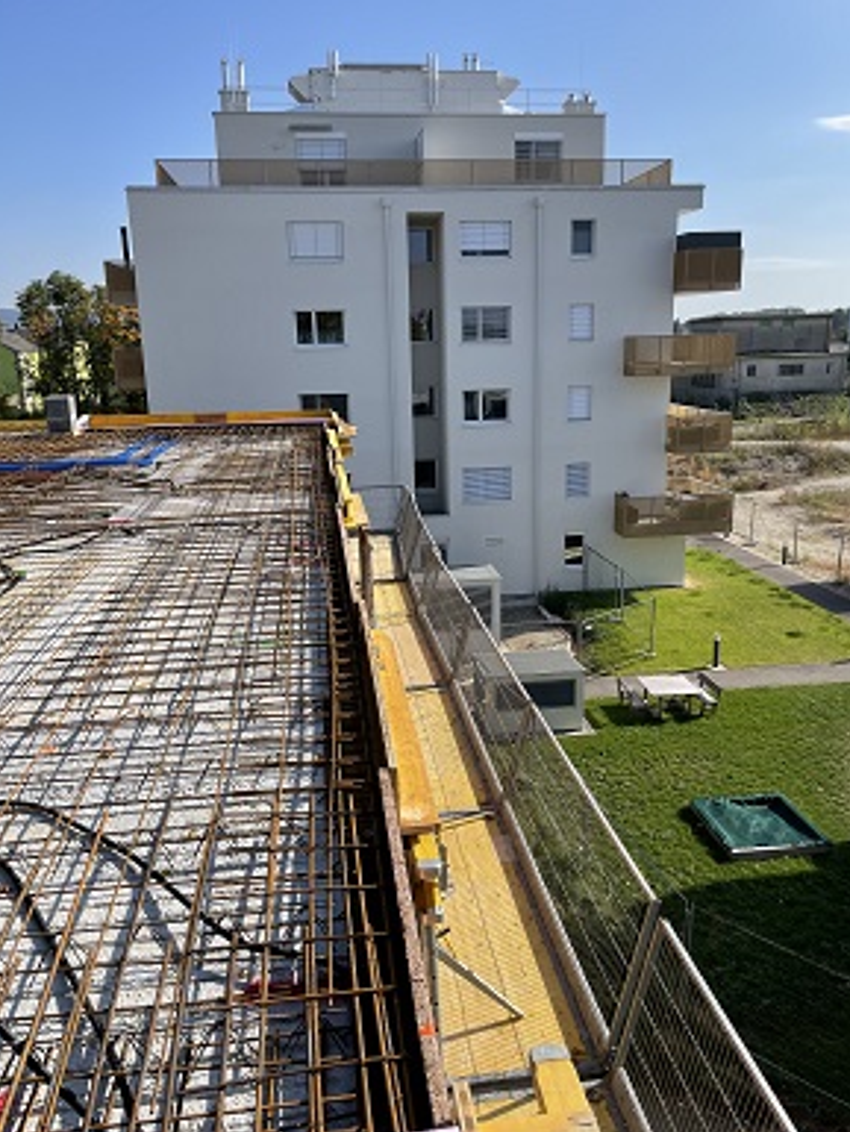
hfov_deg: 51.4
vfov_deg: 65.3
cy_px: 559
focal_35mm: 27
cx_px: 421
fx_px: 883
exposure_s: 1/3040
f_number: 1.6
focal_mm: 4.2
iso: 32
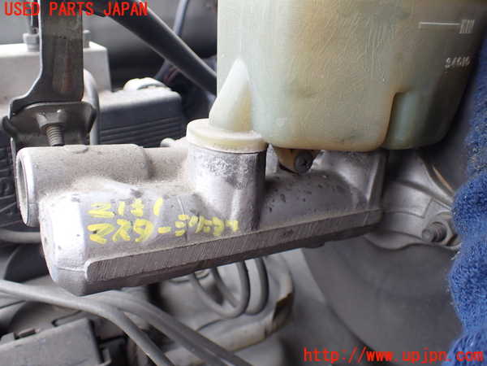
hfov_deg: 60.0
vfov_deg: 46.8
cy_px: 183
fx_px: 422
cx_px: 244
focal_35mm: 30
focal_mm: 5.4
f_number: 2.3
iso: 200
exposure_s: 1/125
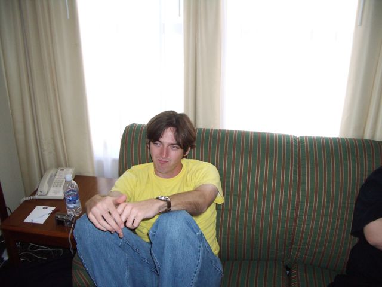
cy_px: 144
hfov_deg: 52.6
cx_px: 191
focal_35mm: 35
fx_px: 386
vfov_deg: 40.7
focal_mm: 5.8
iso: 200
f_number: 2.6
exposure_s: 1/60
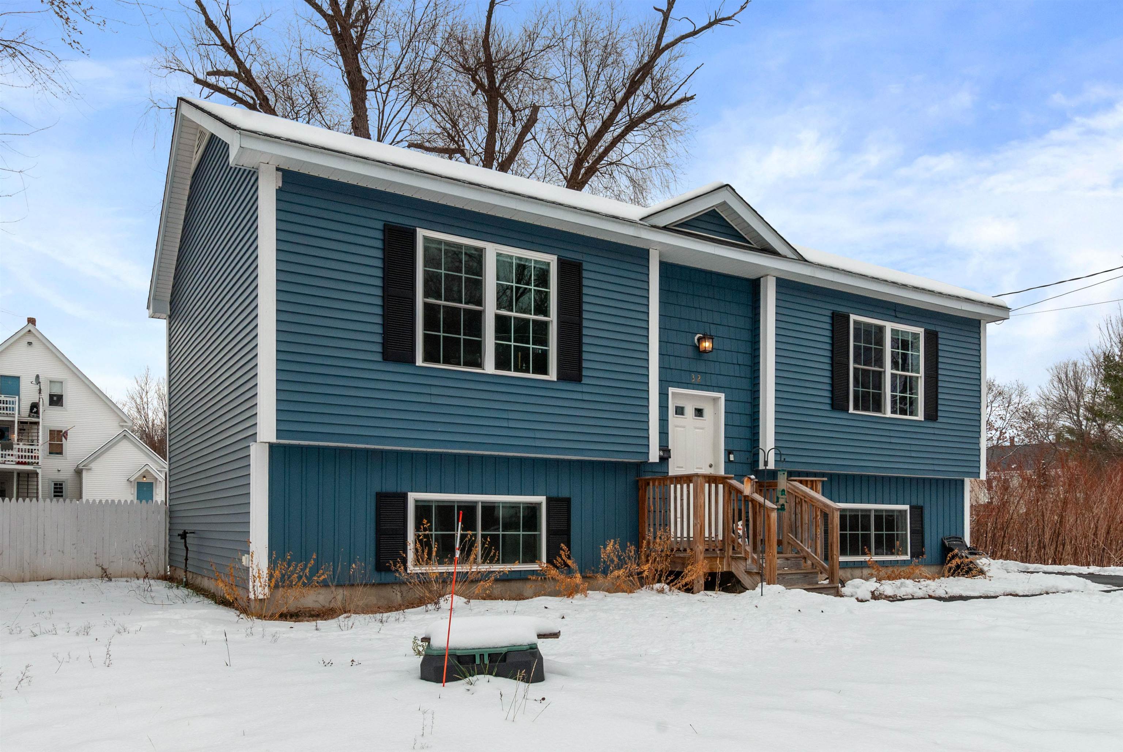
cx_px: 562
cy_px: 376
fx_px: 1124
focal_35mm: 36
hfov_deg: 53.1
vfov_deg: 37.0
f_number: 10
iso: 200
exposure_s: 1/125
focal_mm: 24
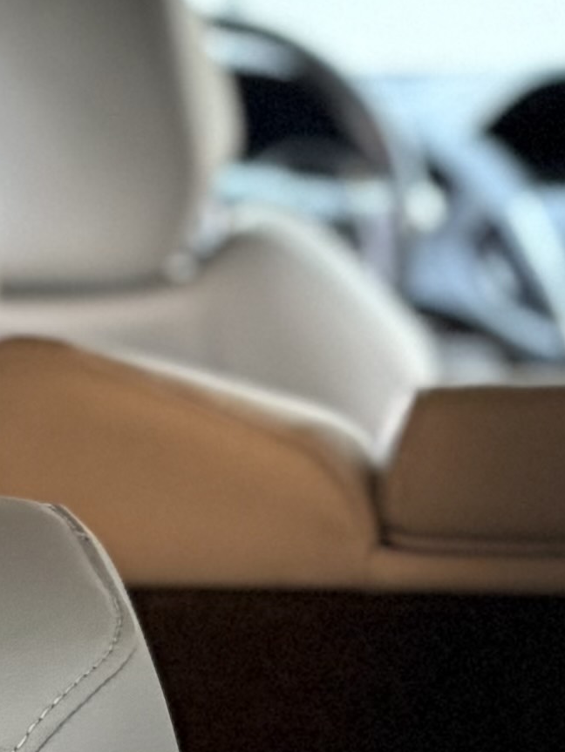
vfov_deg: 11.2
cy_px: 1007
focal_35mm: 172
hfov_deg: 8.5
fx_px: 3740
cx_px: 707
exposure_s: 1/40
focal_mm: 5.96
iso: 500
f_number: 1.6
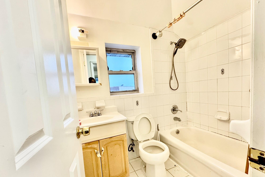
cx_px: 136
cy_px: 99
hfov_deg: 100.4
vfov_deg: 77.0
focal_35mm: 15
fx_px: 110
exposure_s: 1/120
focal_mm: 2.22
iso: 320
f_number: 2.2
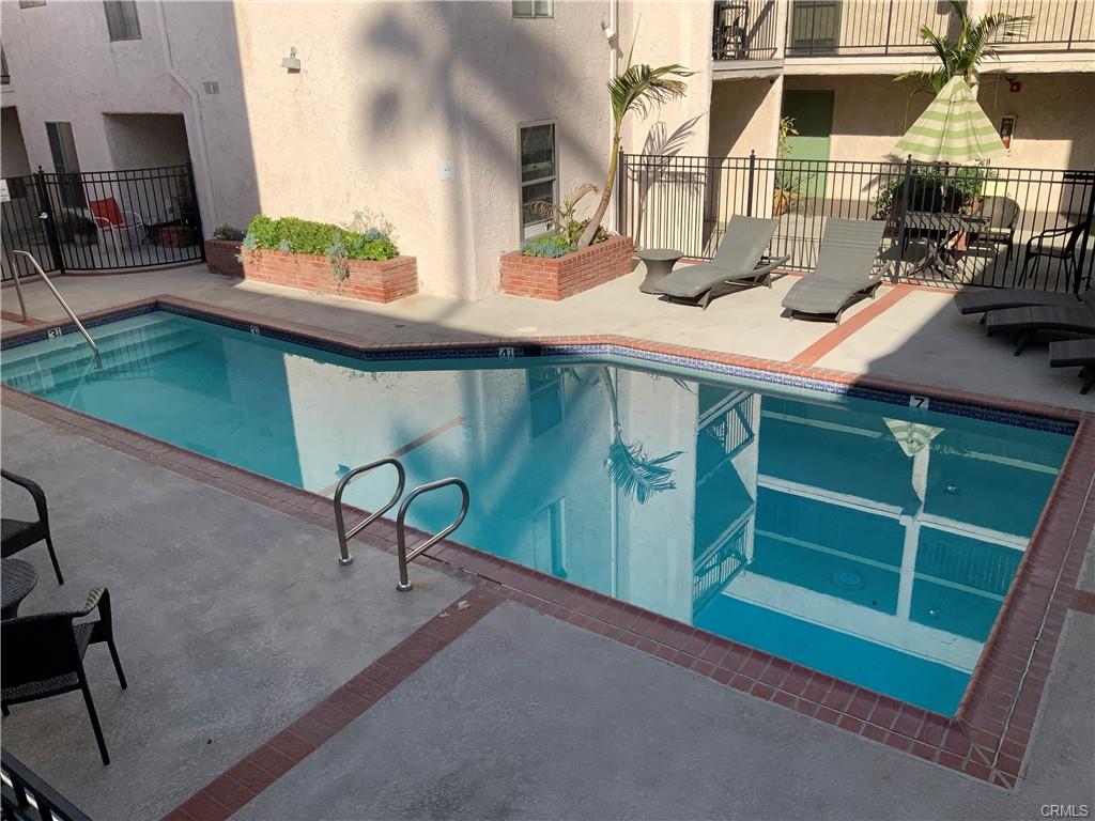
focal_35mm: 29
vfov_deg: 48.2
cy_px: 410
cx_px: 548
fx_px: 917
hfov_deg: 61.7
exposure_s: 1/1984
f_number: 1.8
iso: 16
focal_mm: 3
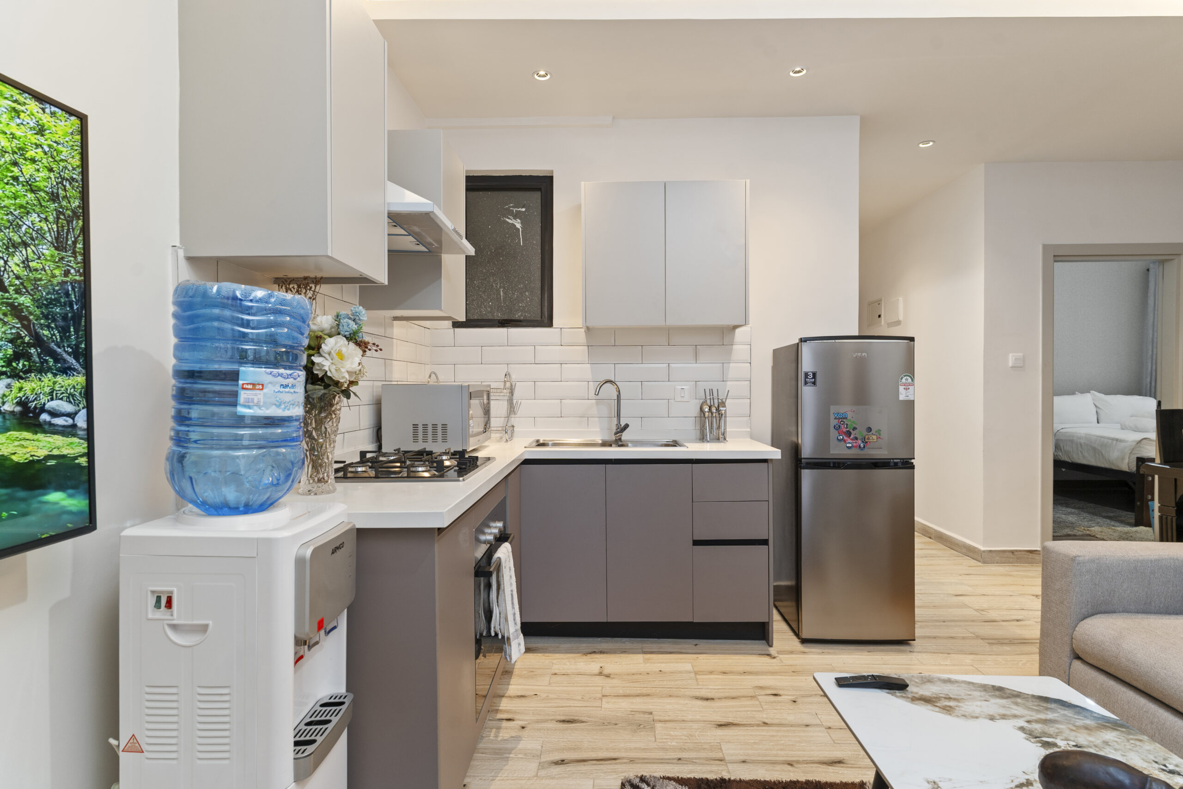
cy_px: 394
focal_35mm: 19
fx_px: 624
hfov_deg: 86.9
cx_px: 592
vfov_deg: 64.6
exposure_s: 1/4
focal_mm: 19
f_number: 7.1
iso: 200
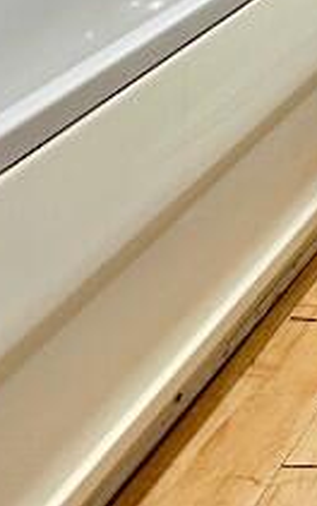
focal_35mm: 72
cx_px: 850
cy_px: -412
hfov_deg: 12.3
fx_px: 995
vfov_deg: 20.2
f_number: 2.2
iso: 50
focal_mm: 2.22
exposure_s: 1/100
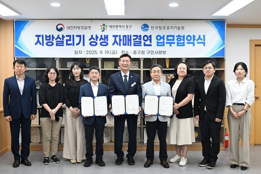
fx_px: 254
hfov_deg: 54.4
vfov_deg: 37.9
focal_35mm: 35
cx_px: 130
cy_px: 87
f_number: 5.6
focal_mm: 35
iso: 3200
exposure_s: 1/200
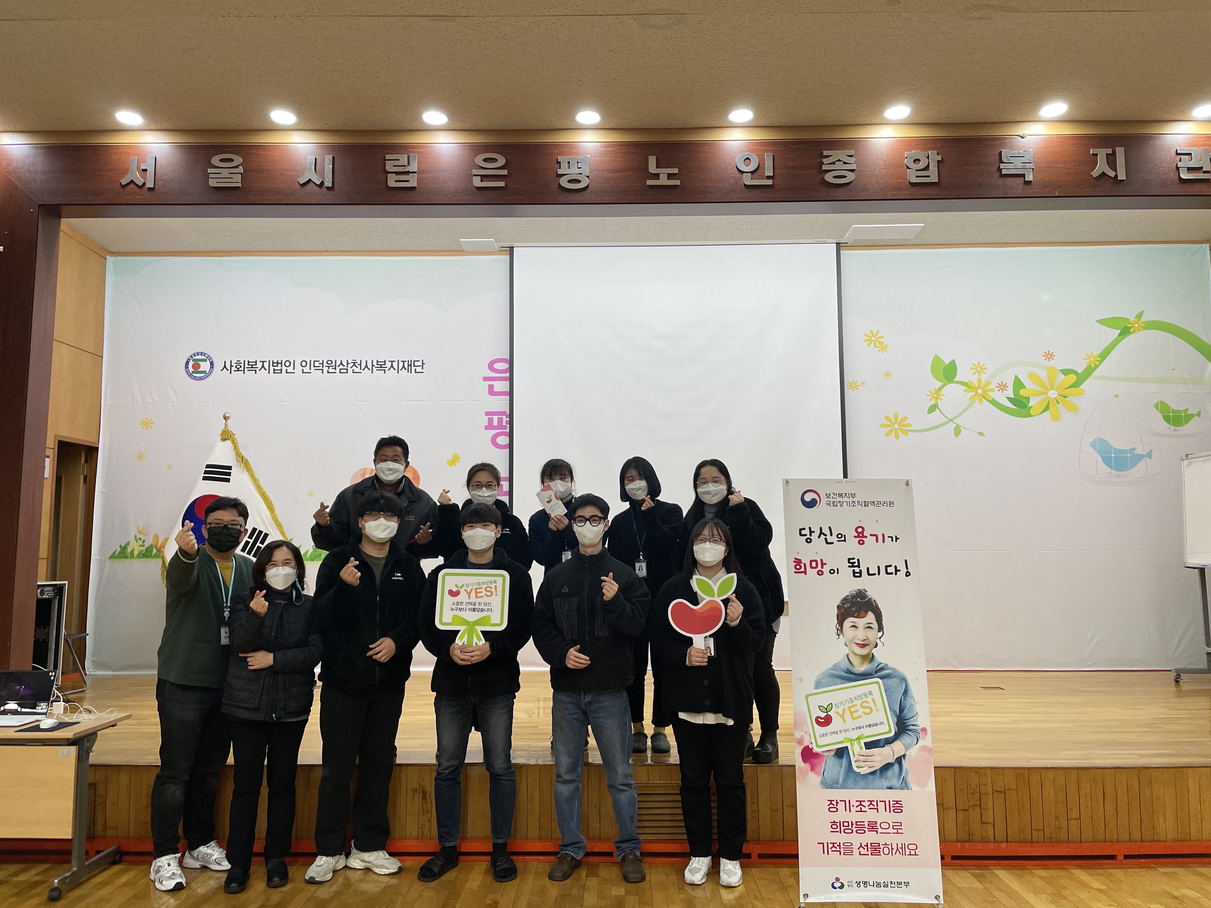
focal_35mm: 26
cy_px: 454
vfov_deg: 53.1
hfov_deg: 67.3
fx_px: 910
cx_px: 606
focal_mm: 4.2
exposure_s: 1/120
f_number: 1.6
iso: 125
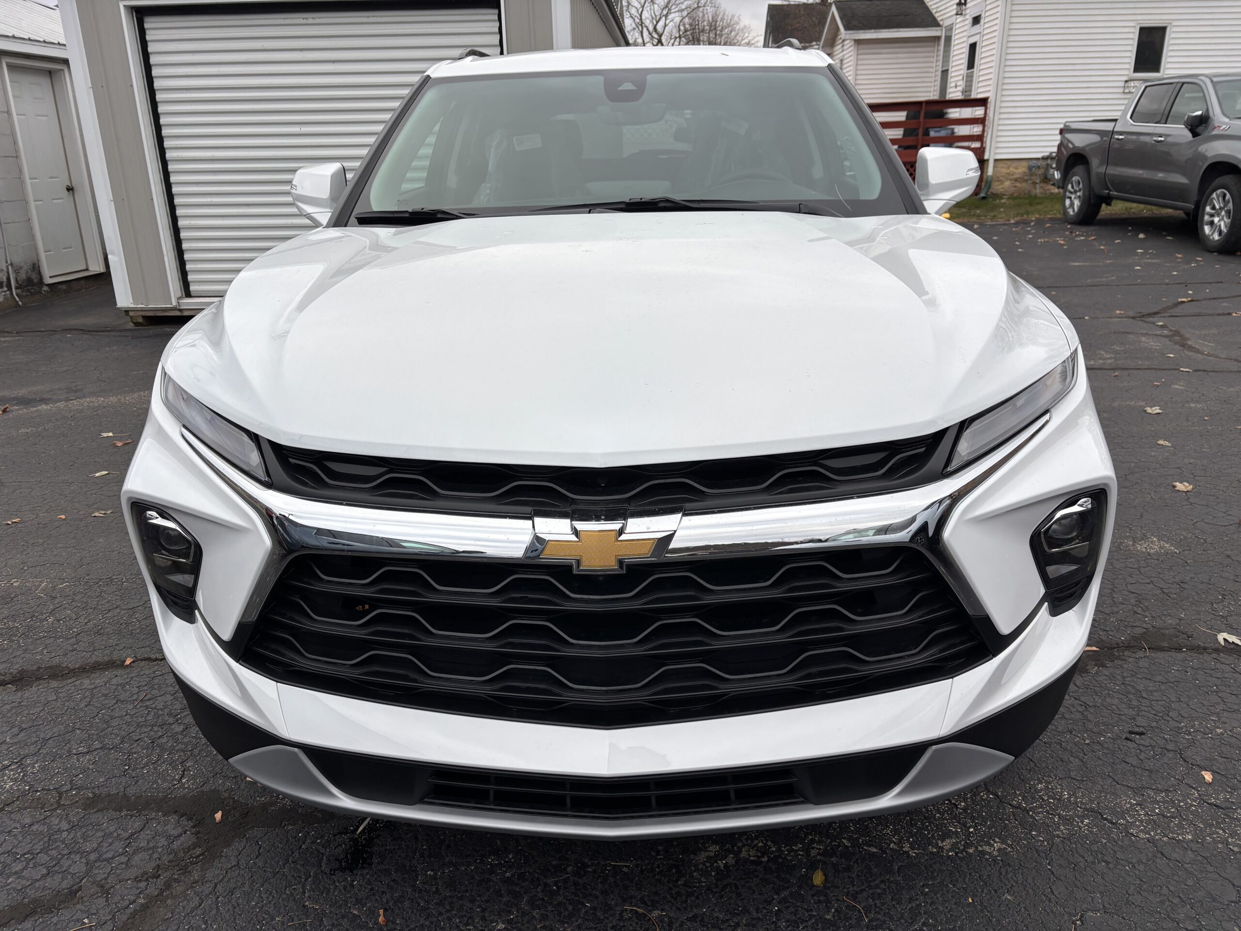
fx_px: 932
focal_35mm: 26
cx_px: 620
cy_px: 466
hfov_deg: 67.3
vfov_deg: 53.1
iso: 50
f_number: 1.6
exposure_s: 1/539
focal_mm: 5.96
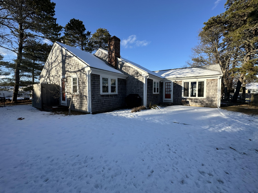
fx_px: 104
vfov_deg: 85.7
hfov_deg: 102.1
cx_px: 129
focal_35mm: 14
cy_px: 96
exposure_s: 1/924
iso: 40
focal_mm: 2.22
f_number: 2.2
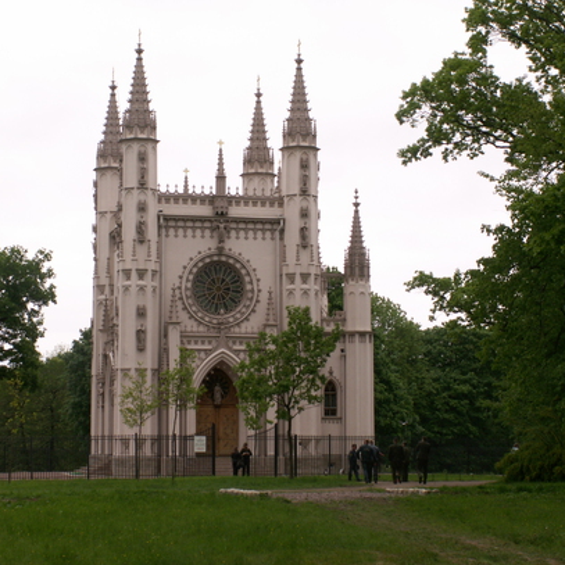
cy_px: 281
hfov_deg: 21.6
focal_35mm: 80
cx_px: 251
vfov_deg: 21.7
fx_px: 1477
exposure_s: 1/125
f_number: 6.3
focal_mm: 11.22
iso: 50
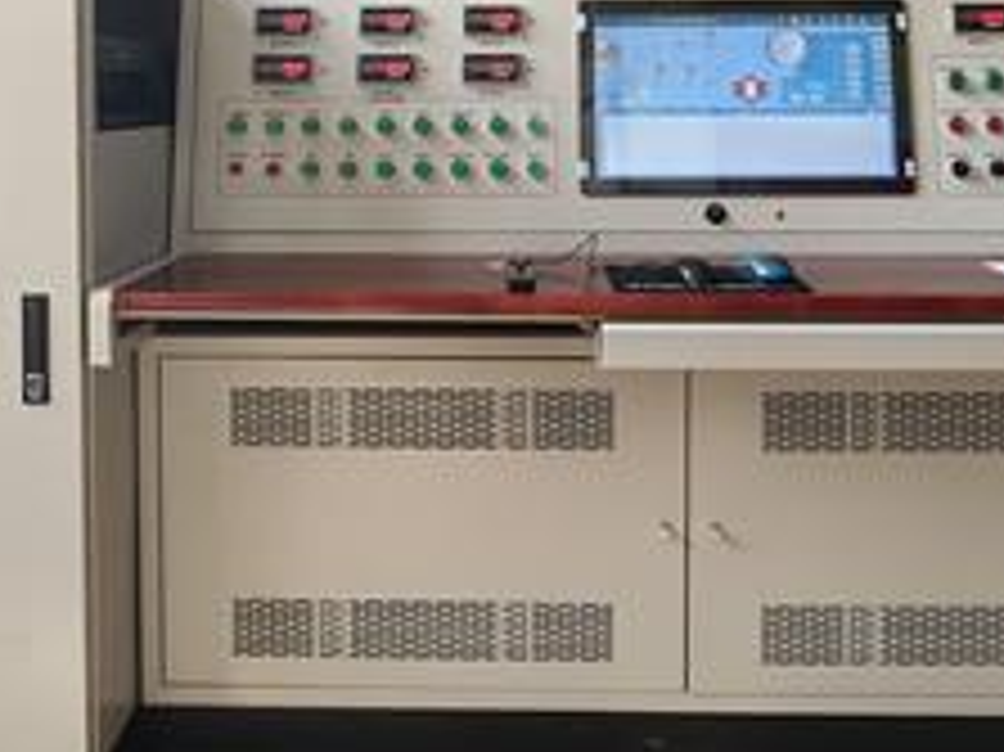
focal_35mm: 41
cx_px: 473
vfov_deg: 33.9
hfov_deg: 45.8
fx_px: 1189
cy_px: 137
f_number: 2.2
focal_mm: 1.95
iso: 125
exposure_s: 1/100
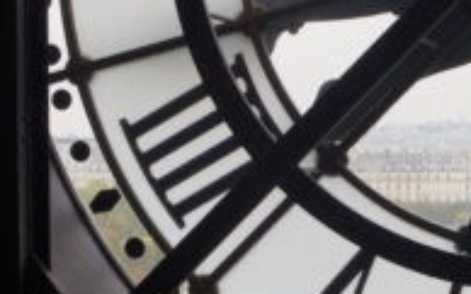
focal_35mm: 109
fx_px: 1398
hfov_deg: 18.6
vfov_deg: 12.0
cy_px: 210
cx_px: 464
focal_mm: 18
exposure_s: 1/80
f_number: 4.5
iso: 100
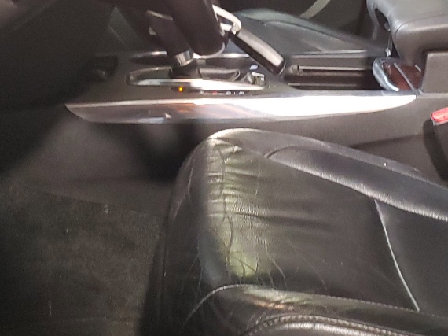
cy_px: 65
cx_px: 327
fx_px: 944
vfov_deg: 19.9
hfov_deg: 26.4
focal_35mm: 73
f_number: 1.5
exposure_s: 1/17
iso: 317
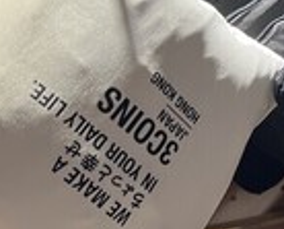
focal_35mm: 110
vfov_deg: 13.7
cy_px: -33
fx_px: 927
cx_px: 418
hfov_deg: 16.1
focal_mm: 5.7
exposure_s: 1/100
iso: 80
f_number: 1.5
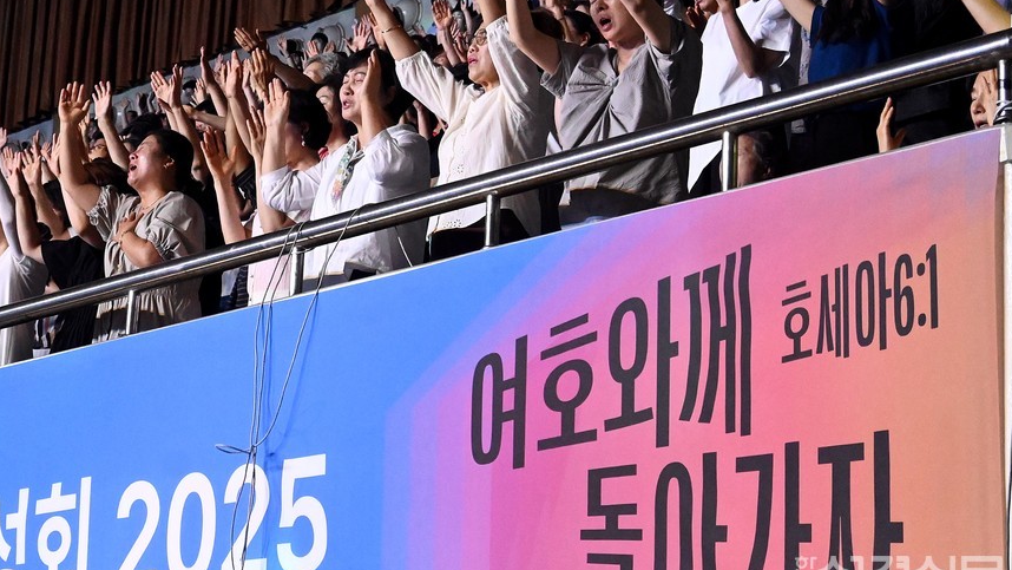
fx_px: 2705
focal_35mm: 101
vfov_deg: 12.0
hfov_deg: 21.1
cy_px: 136
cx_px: 301
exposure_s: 1/60
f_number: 6
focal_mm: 43
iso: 6400
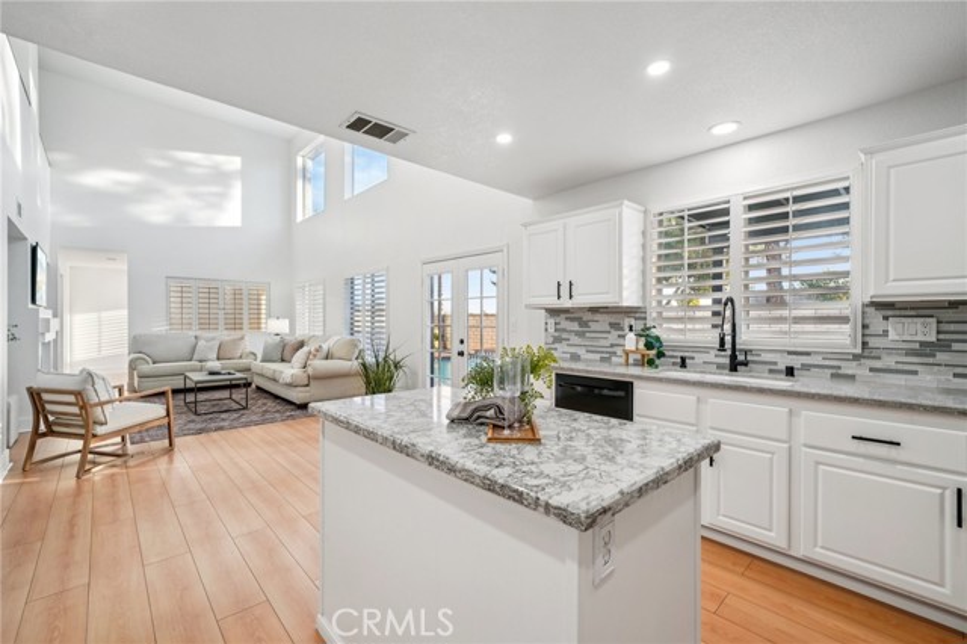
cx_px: 484
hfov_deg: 100.4
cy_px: 322
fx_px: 403
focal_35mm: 15
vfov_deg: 77.3
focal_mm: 15
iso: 400
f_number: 8
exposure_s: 1/30
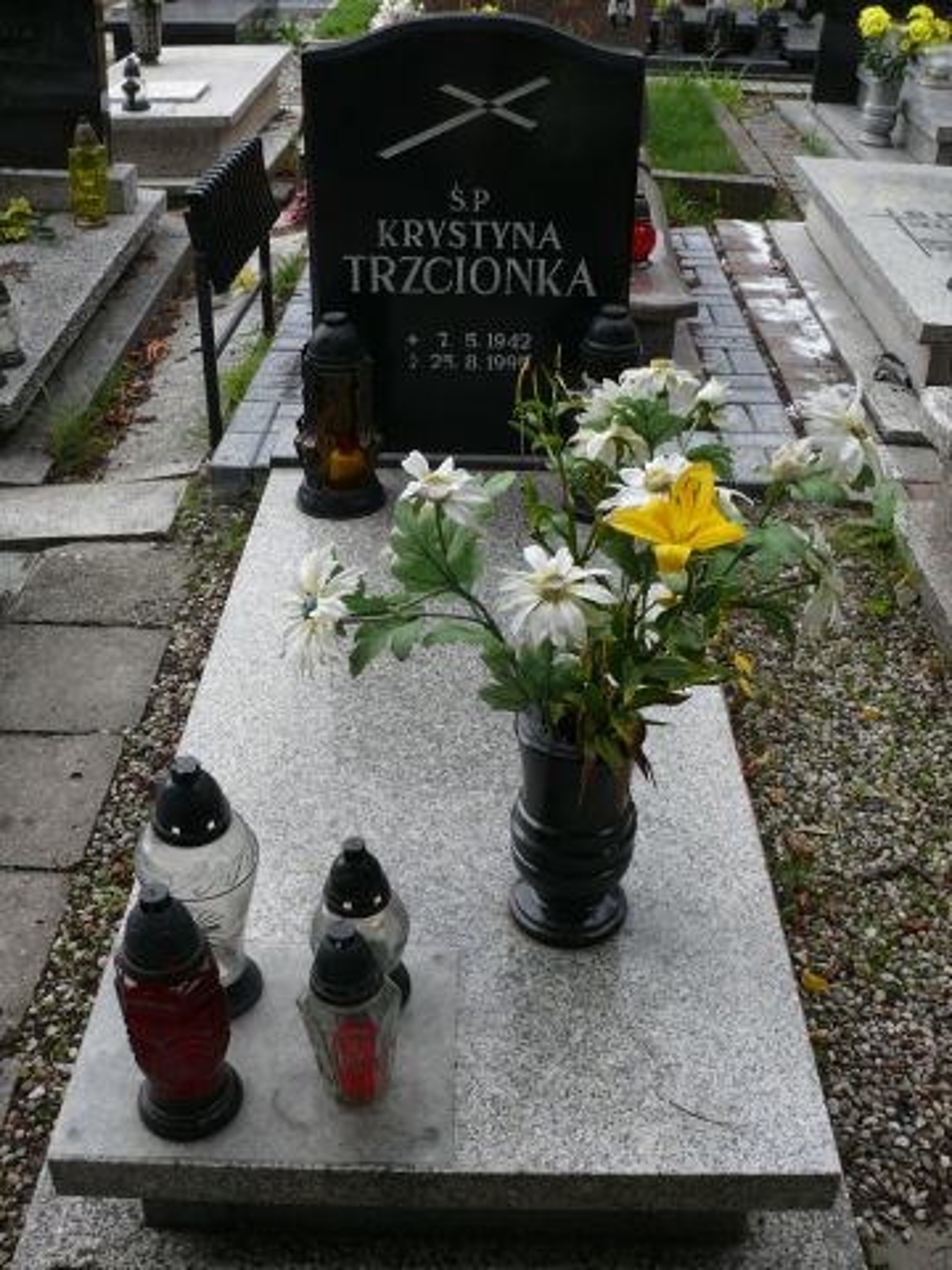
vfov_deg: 52.6
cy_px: 635
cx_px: 476
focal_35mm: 35
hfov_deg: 40.7
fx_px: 1283
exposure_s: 1/200
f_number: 4
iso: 100
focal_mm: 7.4
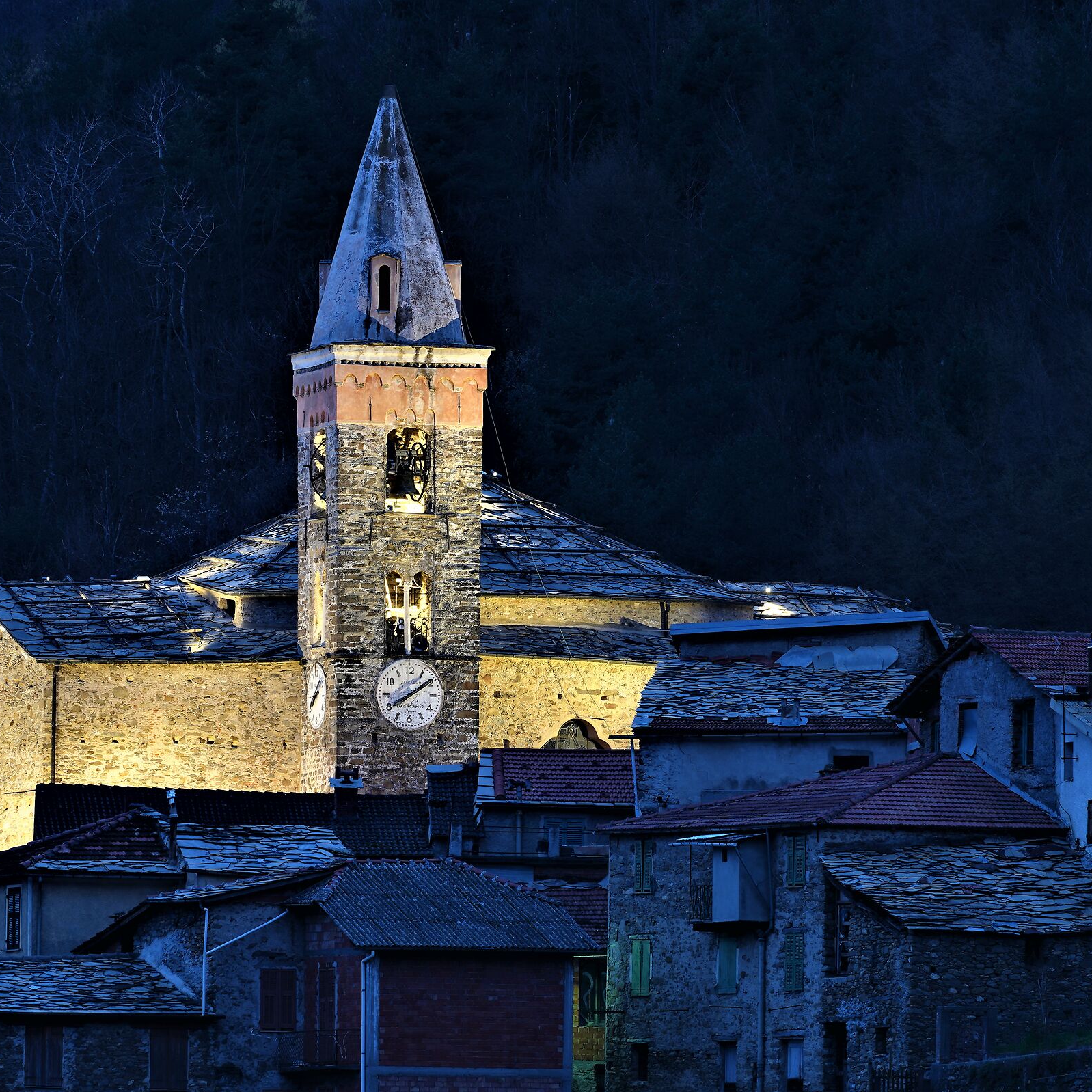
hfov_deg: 2.3
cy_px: 546
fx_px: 27339
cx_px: 451
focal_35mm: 766
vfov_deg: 2.3
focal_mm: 600
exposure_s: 10
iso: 80
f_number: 14
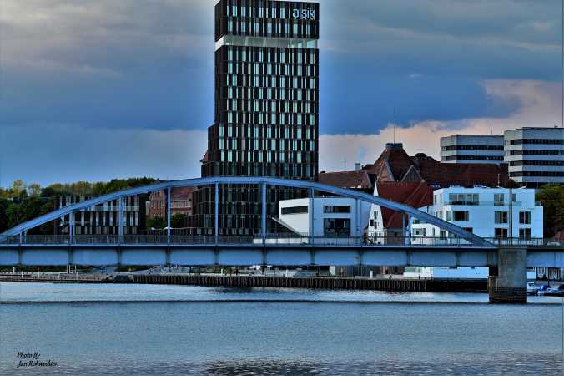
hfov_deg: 10.8
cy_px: 188
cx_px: 282
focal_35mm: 190
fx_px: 2975
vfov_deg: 7.2
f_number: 10
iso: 200
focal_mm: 190
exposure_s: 1/60
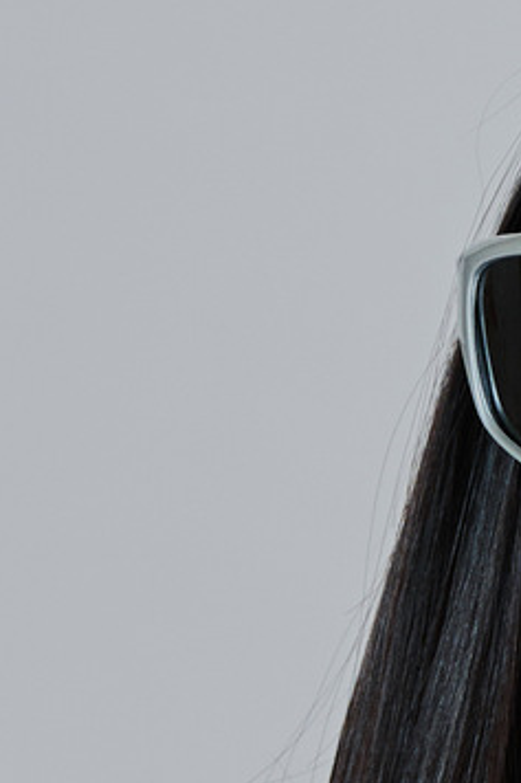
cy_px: 1821
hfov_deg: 1.5
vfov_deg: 2.2
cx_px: 731
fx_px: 20533
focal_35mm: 945
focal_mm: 140
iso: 400
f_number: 5.6
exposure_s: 1/200
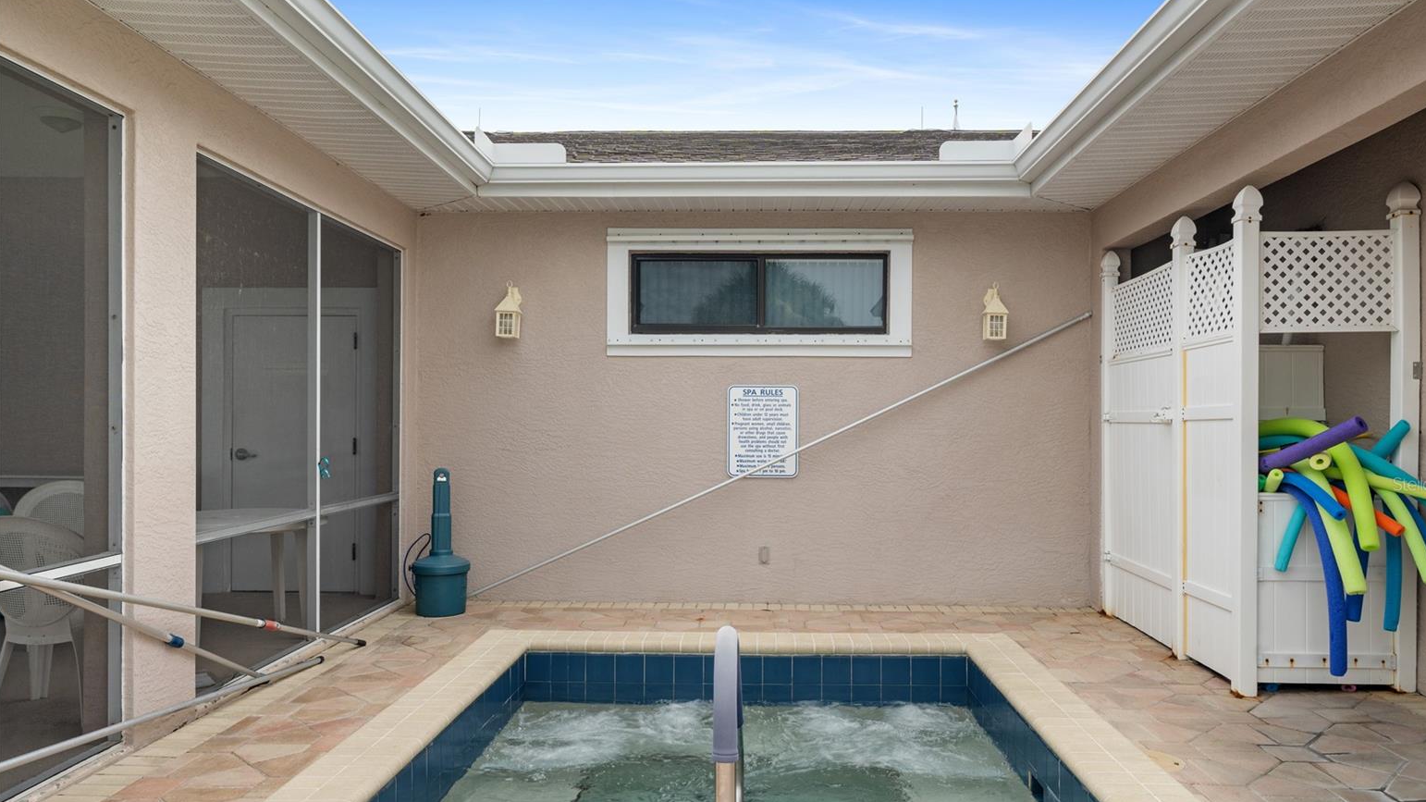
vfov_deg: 45.5
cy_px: 484
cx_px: 735
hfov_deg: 73.8
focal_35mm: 25
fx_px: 949
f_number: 8
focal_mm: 15.4
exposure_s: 1/25
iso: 100
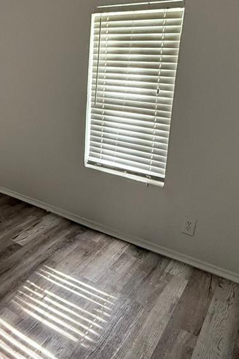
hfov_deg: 39.1
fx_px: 319
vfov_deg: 58.2
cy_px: 142
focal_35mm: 32
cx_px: 39
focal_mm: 2.22
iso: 320
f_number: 2.2
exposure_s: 1/96
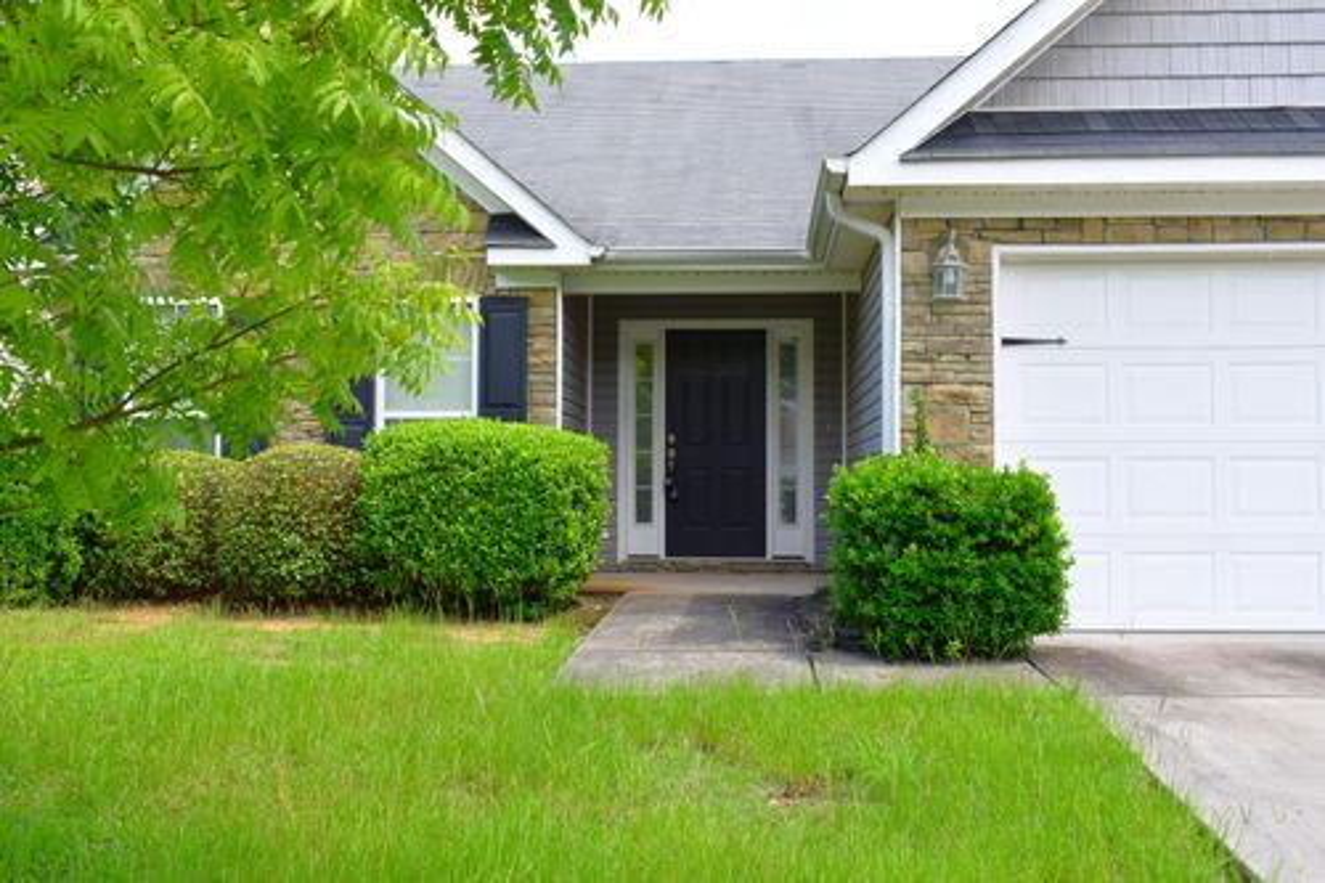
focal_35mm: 36
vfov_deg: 36.8
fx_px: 1324
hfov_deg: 53.1
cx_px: 662
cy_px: 442
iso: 400
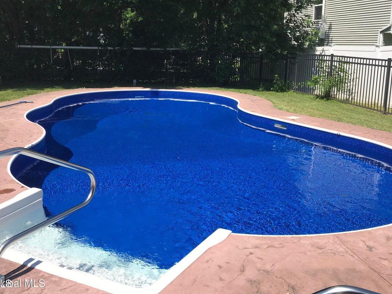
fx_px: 396
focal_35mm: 35
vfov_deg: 40.5
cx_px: 202
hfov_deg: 52.6
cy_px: 116
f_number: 1.8
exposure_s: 1/2128
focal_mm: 3.99
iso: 20
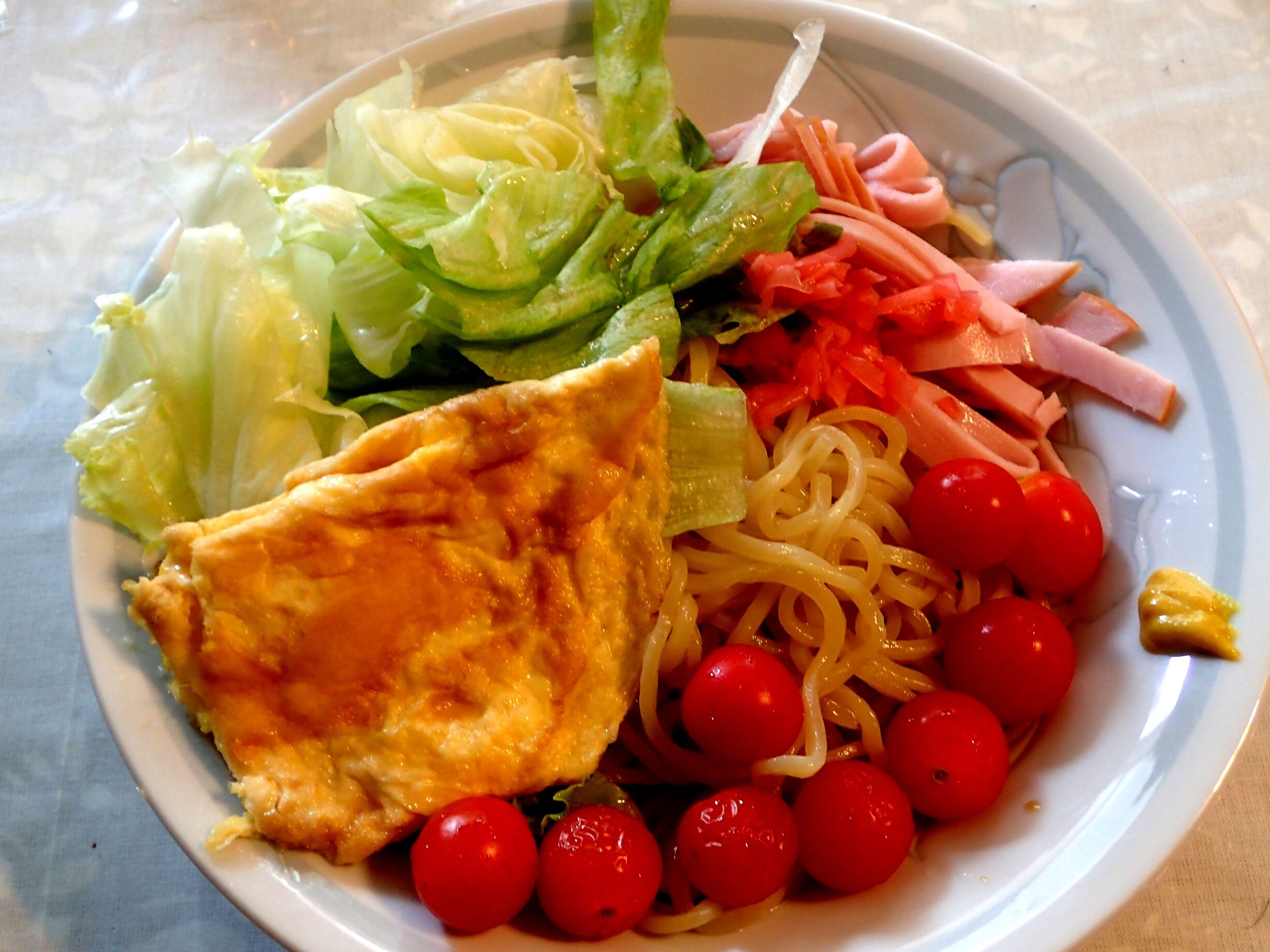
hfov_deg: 46.8
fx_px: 1468
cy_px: 476
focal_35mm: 40
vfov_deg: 36.0
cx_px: 635
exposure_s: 1/40
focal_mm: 7.34
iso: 250
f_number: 2.8
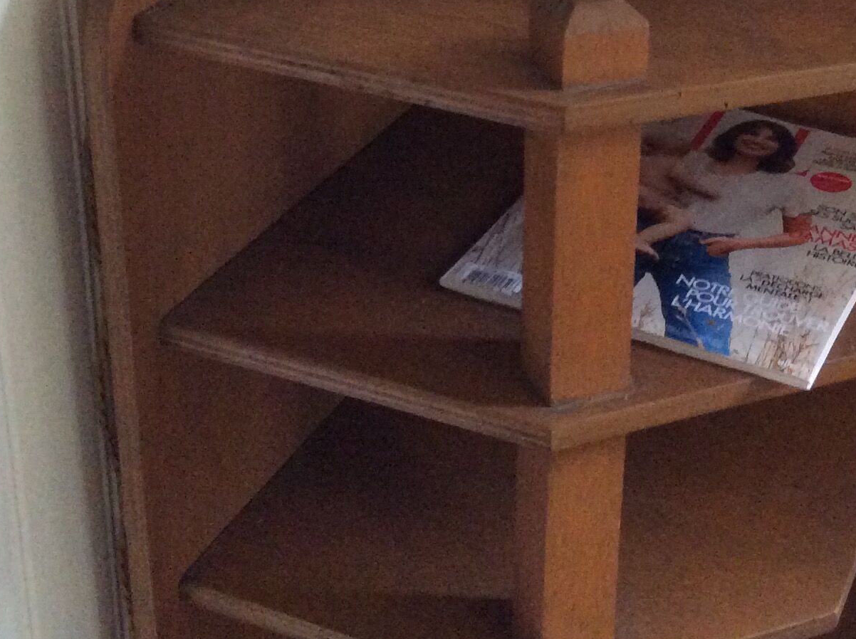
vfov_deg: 20.9
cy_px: 93
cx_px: 630
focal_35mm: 69
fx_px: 1704
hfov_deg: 27.8
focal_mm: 3.3
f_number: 2.4
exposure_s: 1/17
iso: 320
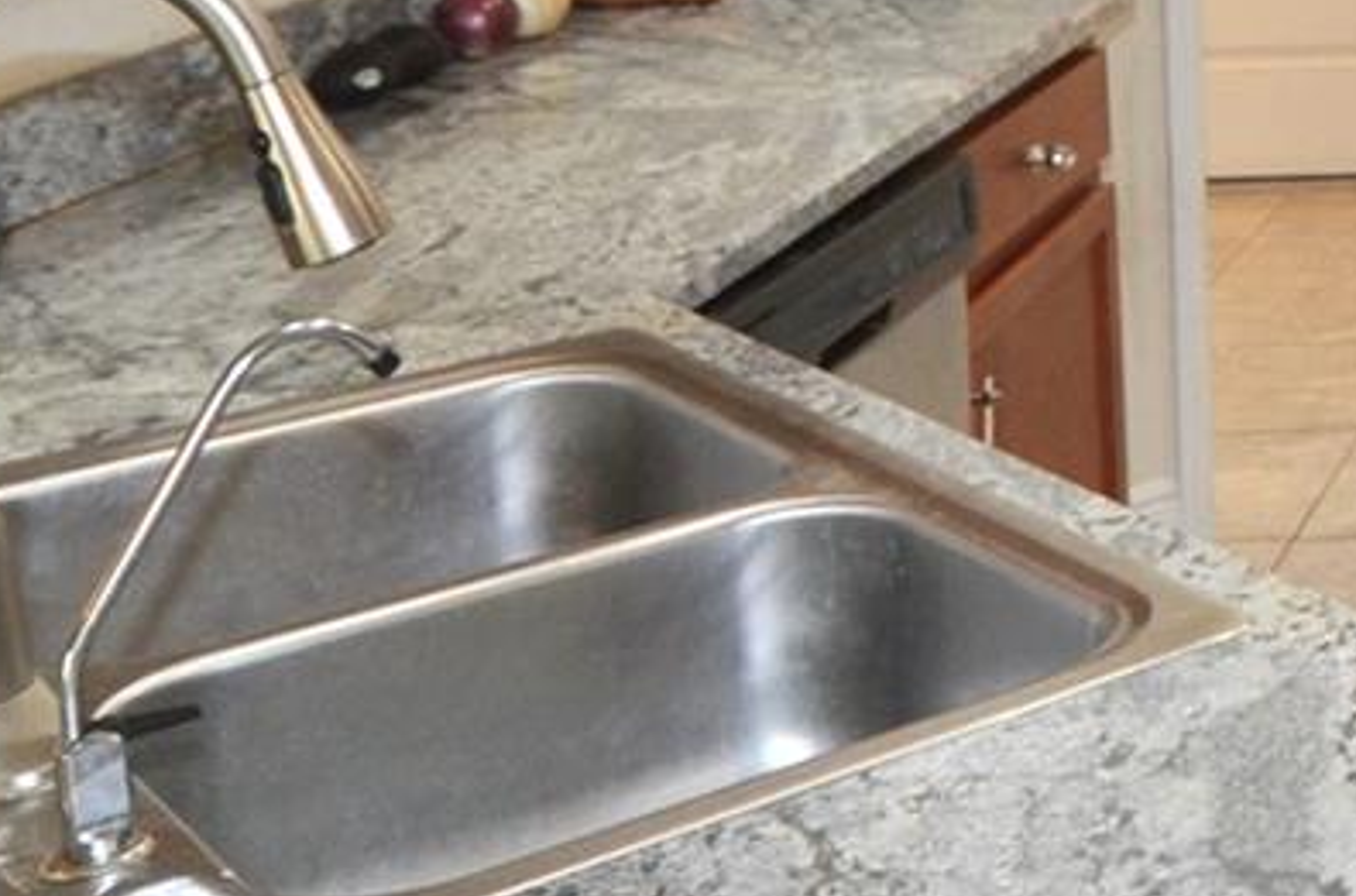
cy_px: -362
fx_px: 2742
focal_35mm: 73
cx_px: 2094
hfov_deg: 22.3
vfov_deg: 17.1
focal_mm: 12
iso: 560
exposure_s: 1/60
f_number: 4
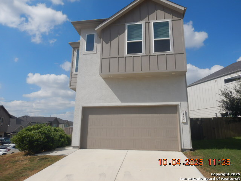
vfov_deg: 56.8
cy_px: 90
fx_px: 167
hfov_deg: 71.6
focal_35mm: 24
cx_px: 120
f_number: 8.2
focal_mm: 4.3
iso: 125
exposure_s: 1/400
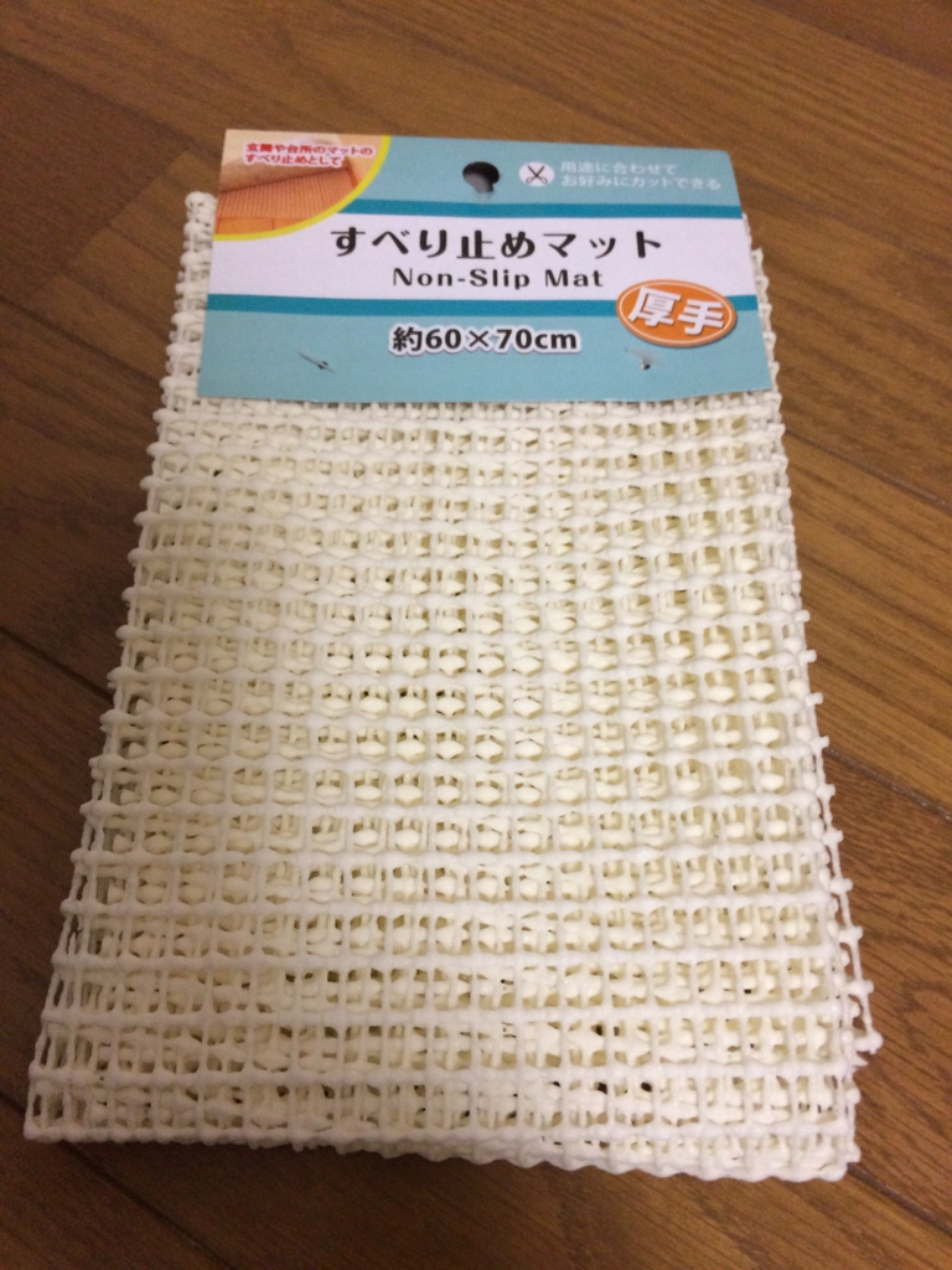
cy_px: 635
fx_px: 1063
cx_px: 476
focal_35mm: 29
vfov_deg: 61.7
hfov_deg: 48.2
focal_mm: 4.15
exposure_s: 1/30
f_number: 2.2
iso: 320
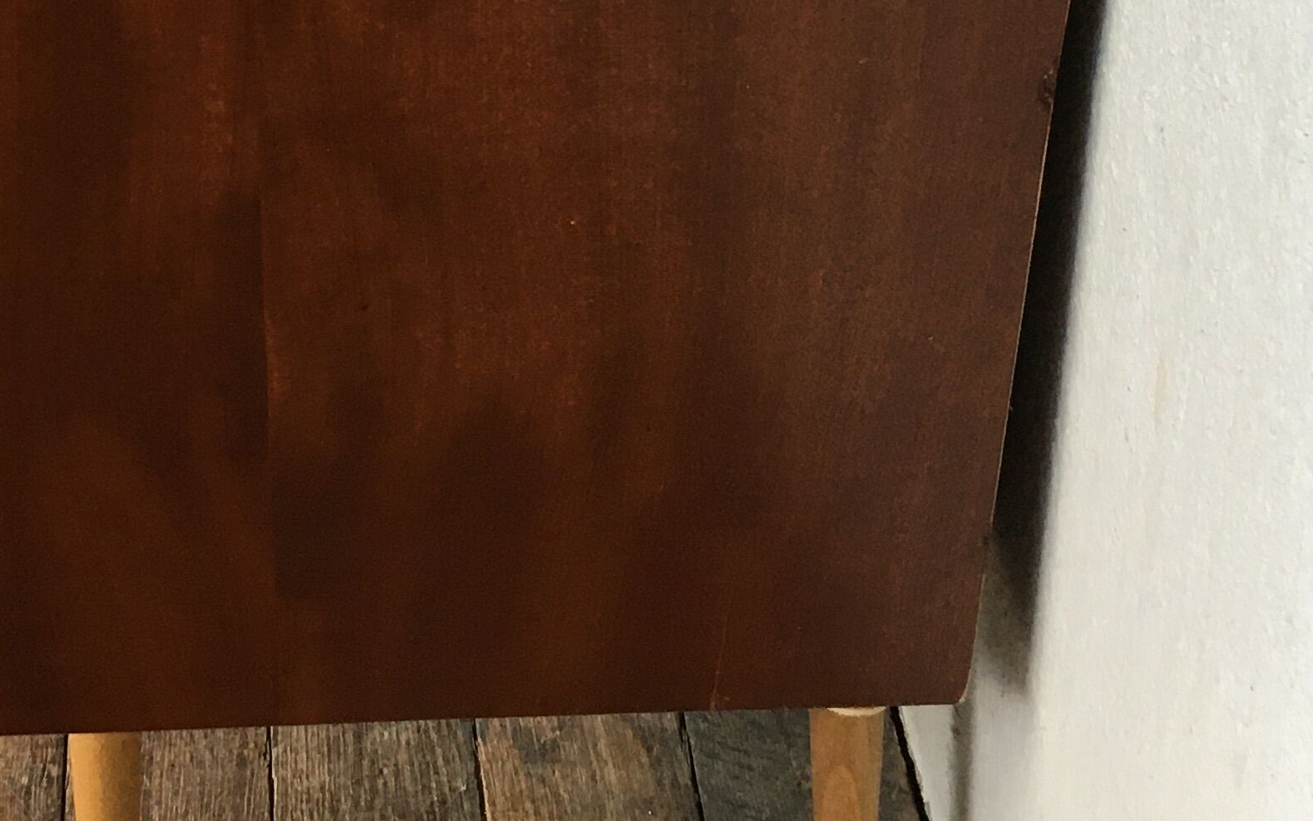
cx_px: 198
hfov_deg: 25.5
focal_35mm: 79
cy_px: -95
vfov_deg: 16.0
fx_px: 2827
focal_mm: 4.15
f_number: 2.2
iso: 50
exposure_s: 1/33
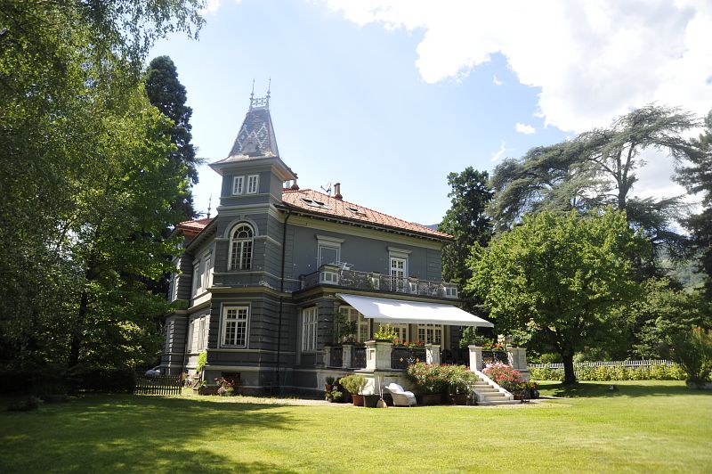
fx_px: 474
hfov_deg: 73.8
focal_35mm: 24
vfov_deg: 53.1
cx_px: 356
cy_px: 237
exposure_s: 1/250
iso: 200
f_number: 8
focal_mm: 24
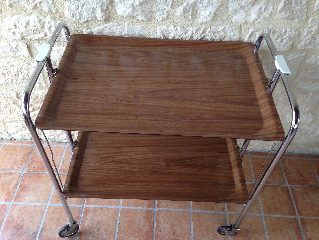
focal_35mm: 33
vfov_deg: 42.9
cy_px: 120
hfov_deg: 55.4
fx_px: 304
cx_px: 160
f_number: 2.4
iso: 50
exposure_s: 1/60
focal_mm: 4.12
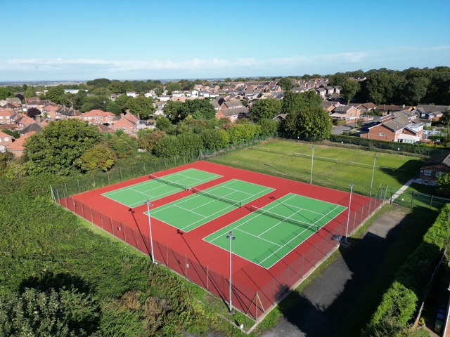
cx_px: 225
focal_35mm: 24
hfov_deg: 71.6
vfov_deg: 56.8
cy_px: 168
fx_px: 312
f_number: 1.7
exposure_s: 1/2500
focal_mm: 6.72
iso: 130
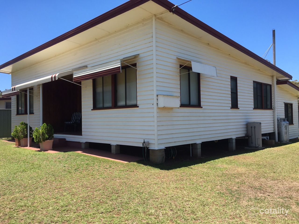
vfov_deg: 48.2
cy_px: 112
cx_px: 150
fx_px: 250
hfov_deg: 61.7
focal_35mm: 29
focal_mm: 4.15
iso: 25
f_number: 2.2
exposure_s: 1/836
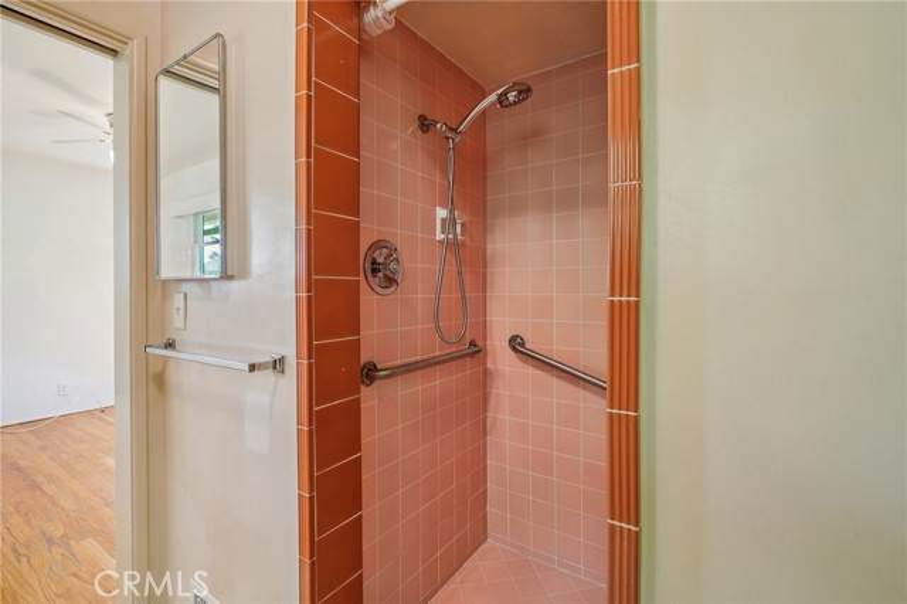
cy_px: 302
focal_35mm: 16
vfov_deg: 73.7
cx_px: 454
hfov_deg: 96.8
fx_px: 403
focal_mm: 16
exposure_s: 1/4
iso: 400
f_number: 8
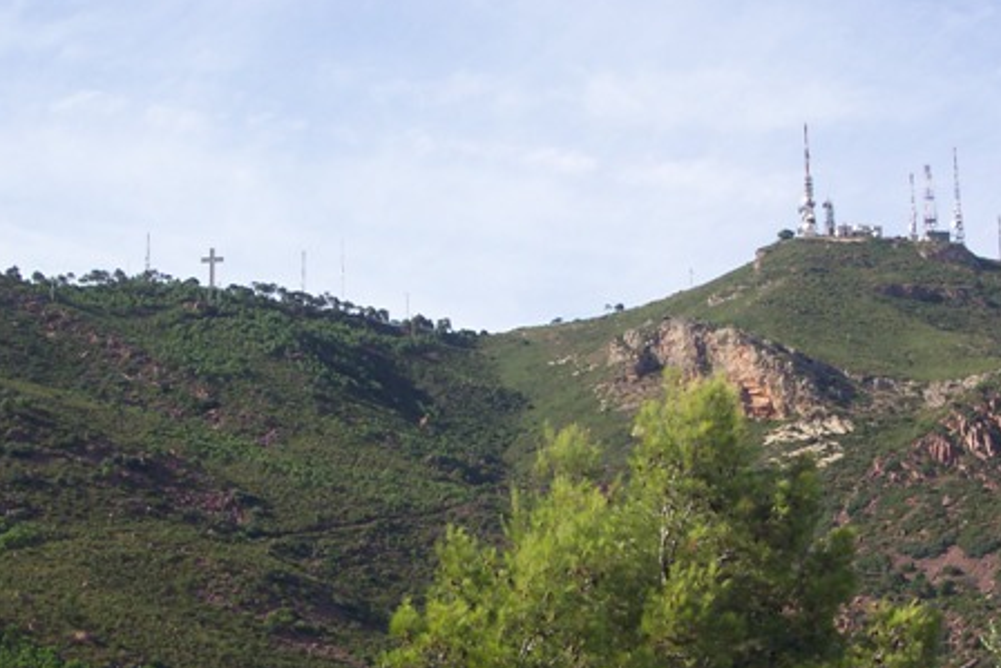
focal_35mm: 90
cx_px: 590
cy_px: 321
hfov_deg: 22.6
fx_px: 2503
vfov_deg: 15.2
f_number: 6.7
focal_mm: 13.3
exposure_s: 1/350
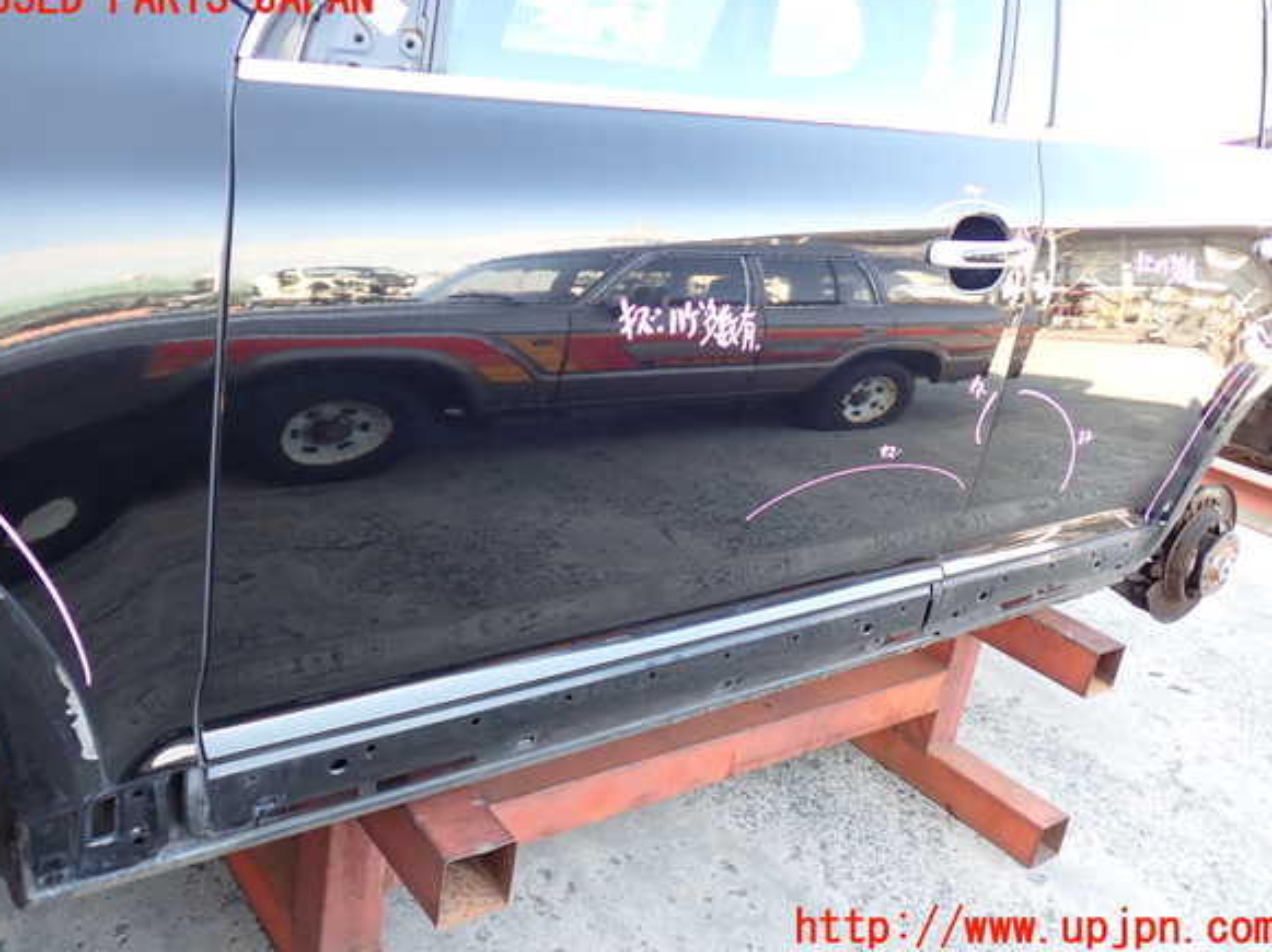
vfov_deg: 45.4
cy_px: 464
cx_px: 633
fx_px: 1138
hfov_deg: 58.4
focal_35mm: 31
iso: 160
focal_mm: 5.4
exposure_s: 1/60
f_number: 2.3
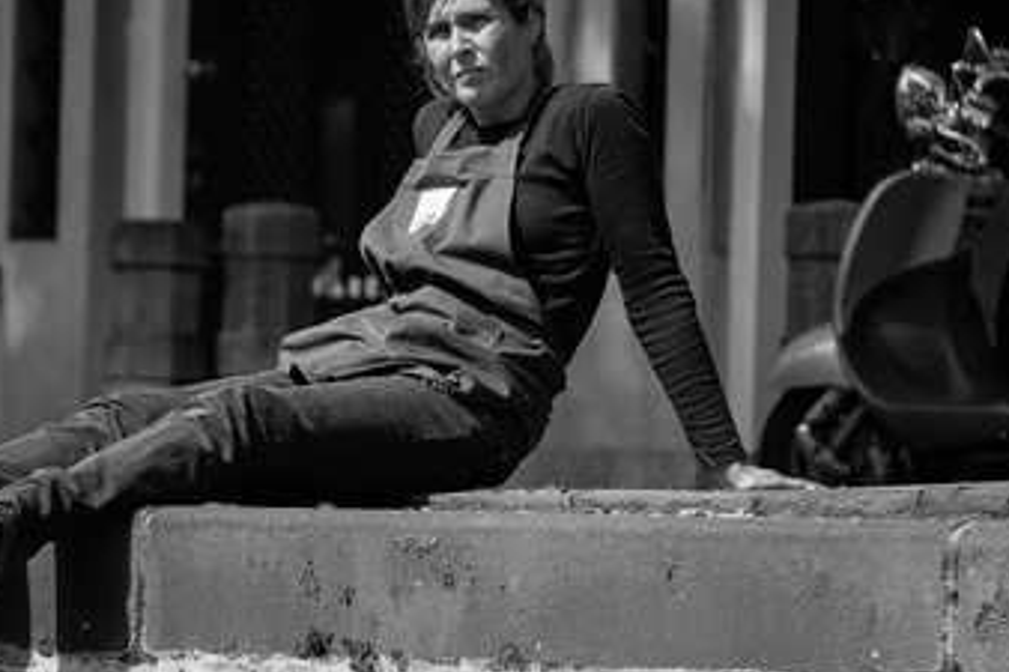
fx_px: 11429
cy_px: 254
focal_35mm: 408
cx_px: 403
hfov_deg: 5.1
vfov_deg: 3.4
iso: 100
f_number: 5.6
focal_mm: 200
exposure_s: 1/200
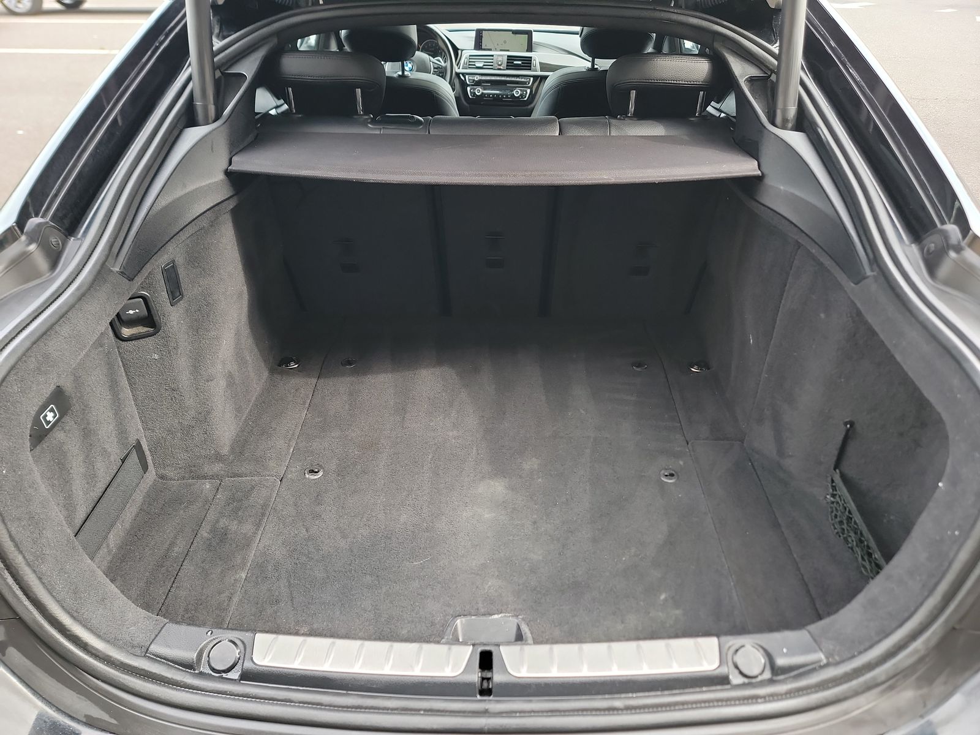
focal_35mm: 24
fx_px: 679
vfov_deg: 56.8
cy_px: 368
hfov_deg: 71.6
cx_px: 490
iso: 127
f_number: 1.8
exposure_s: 1/59
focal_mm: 6.7
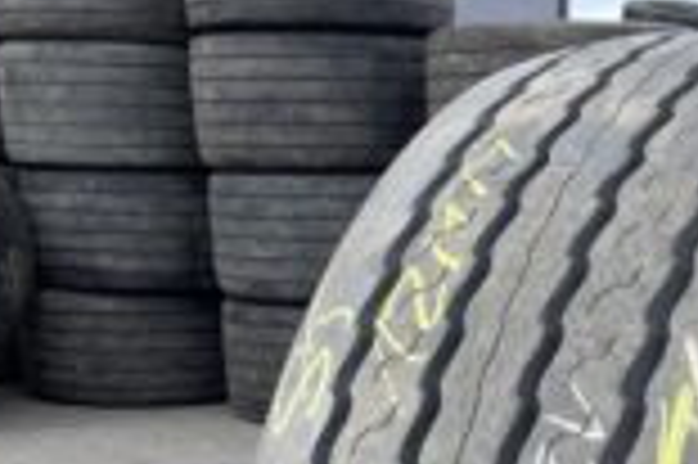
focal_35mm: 75
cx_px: 612
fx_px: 1453
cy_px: 691
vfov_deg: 16.6
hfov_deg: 26.2
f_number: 1.6
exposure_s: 1/807
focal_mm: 4.2
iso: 32
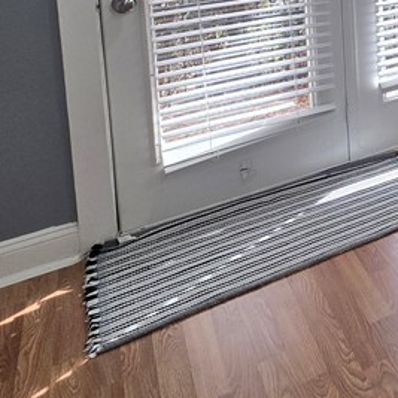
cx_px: 704
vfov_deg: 31.5
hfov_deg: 22.8
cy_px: -91
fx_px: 572
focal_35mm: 44
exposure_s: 1/120
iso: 80
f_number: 2.2
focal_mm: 2.2
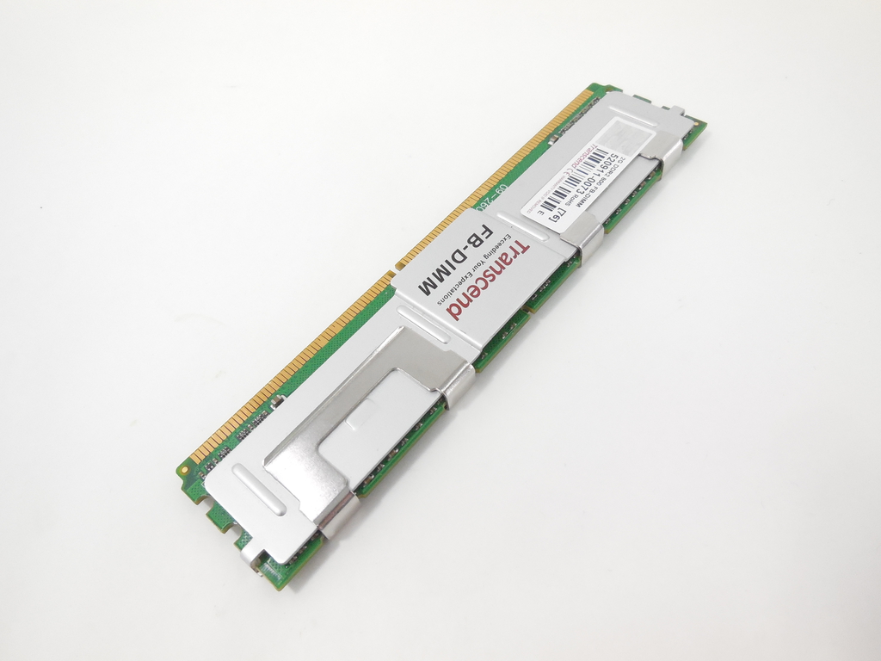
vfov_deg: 54.9
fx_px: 636
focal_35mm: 25
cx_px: 440
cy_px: 330
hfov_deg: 69.4
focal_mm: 4.5
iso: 500
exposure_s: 1/250
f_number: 3.1
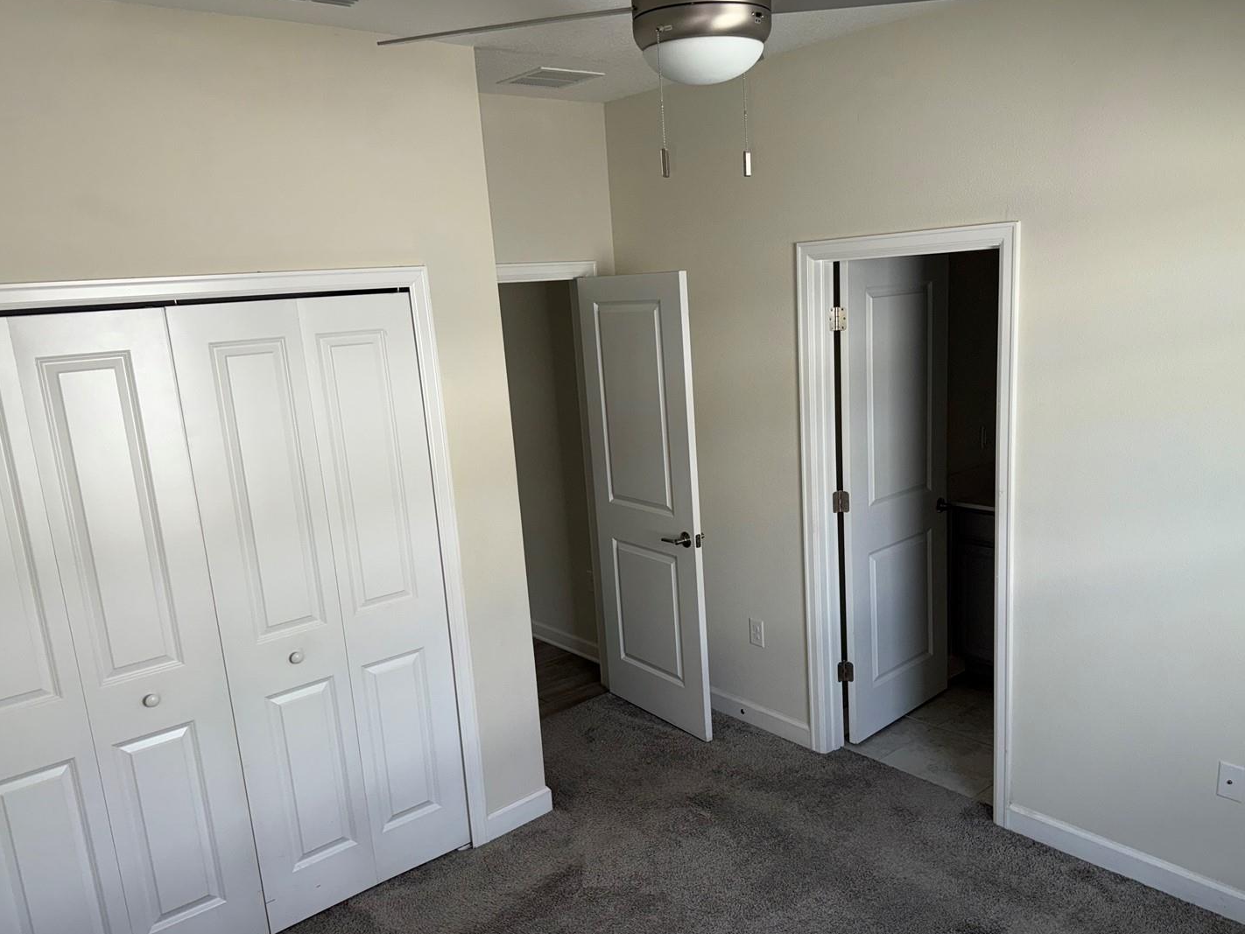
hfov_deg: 65.3
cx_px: 657
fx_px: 971
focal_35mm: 27
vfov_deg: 51.3
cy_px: 492
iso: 100
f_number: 1.78
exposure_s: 1/121
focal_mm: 6.76
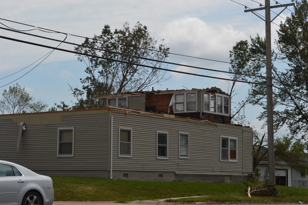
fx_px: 705
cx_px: 154
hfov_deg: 24.6
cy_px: 102
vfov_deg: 16.5
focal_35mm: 82
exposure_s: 1/400
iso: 100
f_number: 10
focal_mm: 55
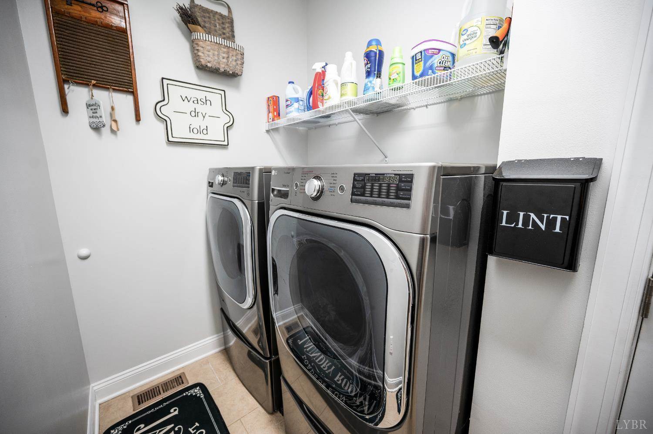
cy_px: 217
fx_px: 254
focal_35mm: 14
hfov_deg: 104.3
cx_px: 326
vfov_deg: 81.1
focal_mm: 14
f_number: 4
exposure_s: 1/50
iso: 400
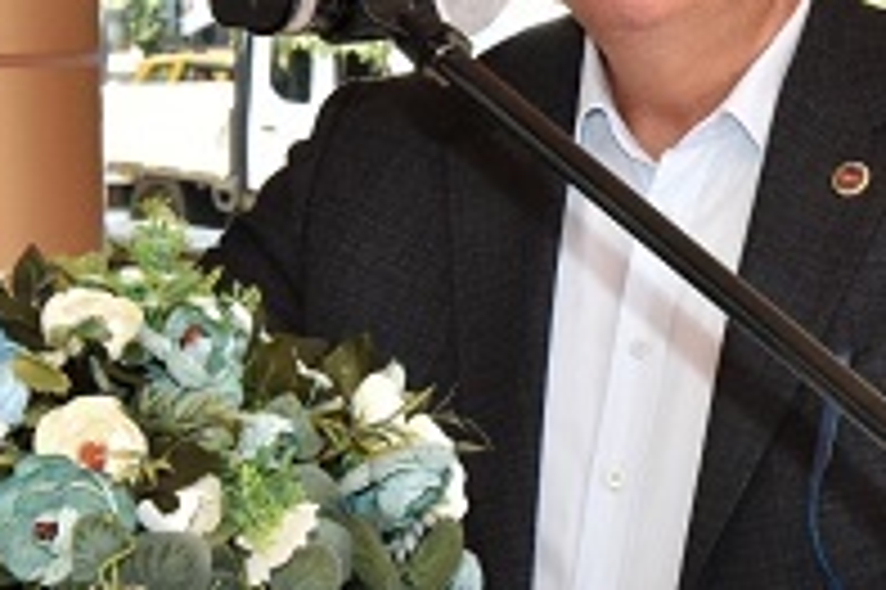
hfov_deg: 10.3
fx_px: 4893
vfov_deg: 6.9
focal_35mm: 199
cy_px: 286
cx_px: 695
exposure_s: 1/250
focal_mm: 52
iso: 2500
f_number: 16
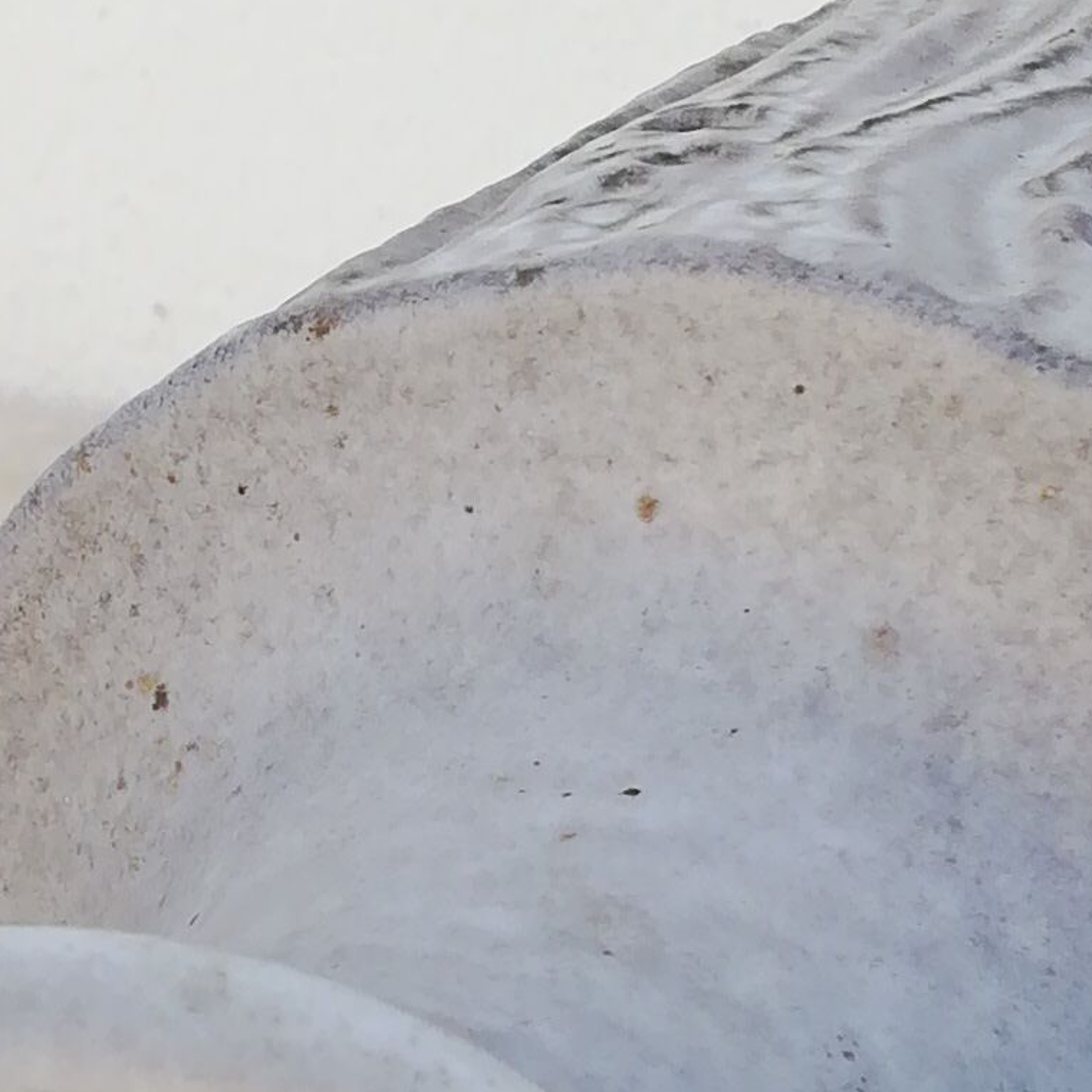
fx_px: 4283
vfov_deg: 14.5
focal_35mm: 120
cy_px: 407
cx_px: 882
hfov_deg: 14.4
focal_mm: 3.83
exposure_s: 1/280
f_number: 2.2
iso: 50
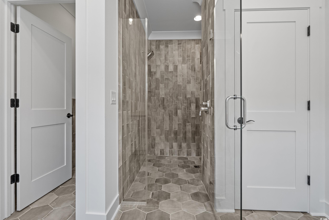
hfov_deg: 96.7
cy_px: 110
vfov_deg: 73.8
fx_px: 146
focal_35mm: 16
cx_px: 164
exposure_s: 1/15
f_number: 8
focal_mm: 16
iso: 640
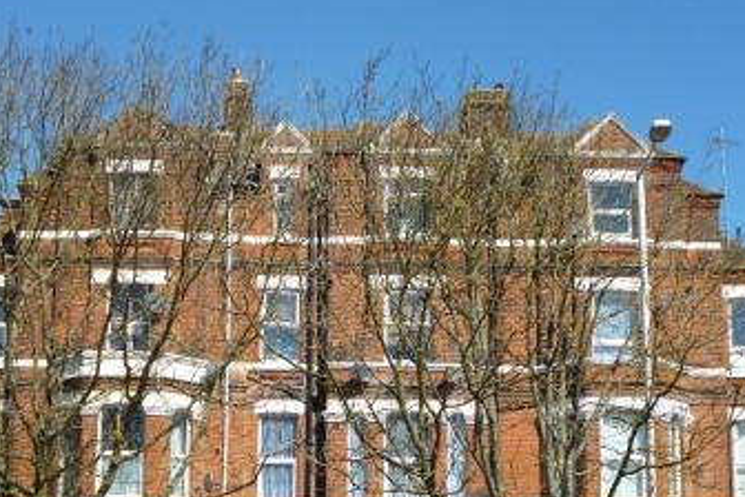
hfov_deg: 27.3
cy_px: 367
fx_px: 1531
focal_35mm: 74
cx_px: 391
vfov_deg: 18.3
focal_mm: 7.3
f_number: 11
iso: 100
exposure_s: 1/80
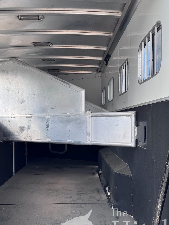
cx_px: 81
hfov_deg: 42.9
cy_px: 130
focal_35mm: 33
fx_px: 215
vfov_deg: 55.1
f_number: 1.78
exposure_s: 1/577
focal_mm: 6.76
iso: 80
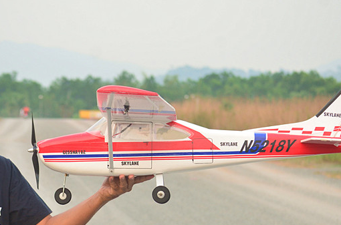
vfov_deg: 9.3
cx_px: 146
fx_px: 1379
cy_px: 159
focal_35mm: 146
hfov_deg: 14.1
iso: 400
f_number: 5.6
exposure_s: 1/400
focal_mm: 62
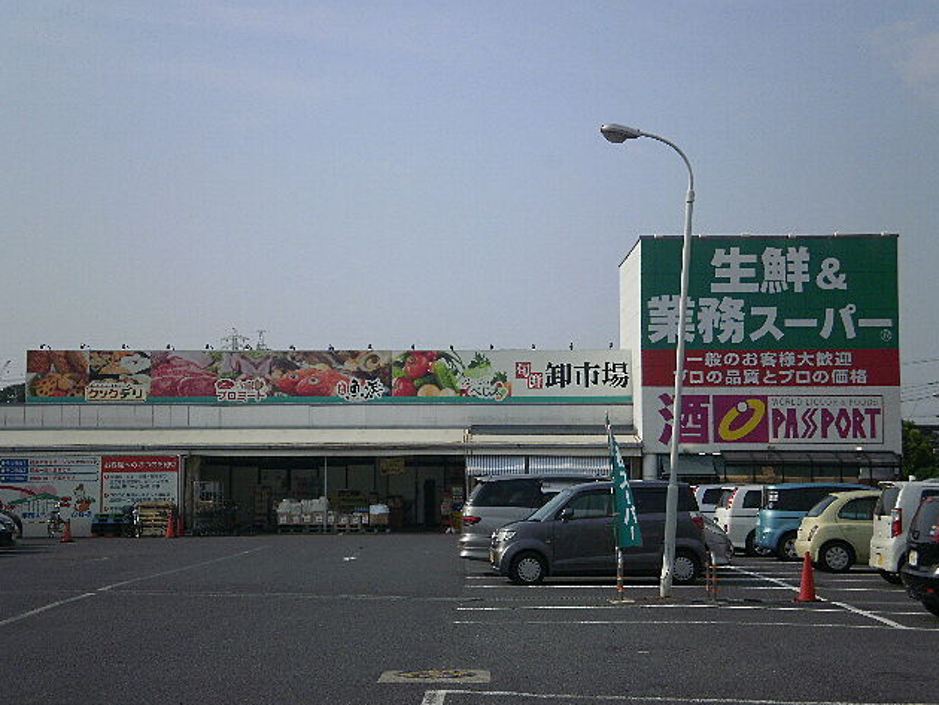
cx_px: 474
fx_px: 1764
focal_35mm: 65
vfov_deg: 22.6
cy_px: 356
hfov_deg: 29.8
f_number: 13
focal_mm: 11.3
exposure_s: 1/160
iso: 100
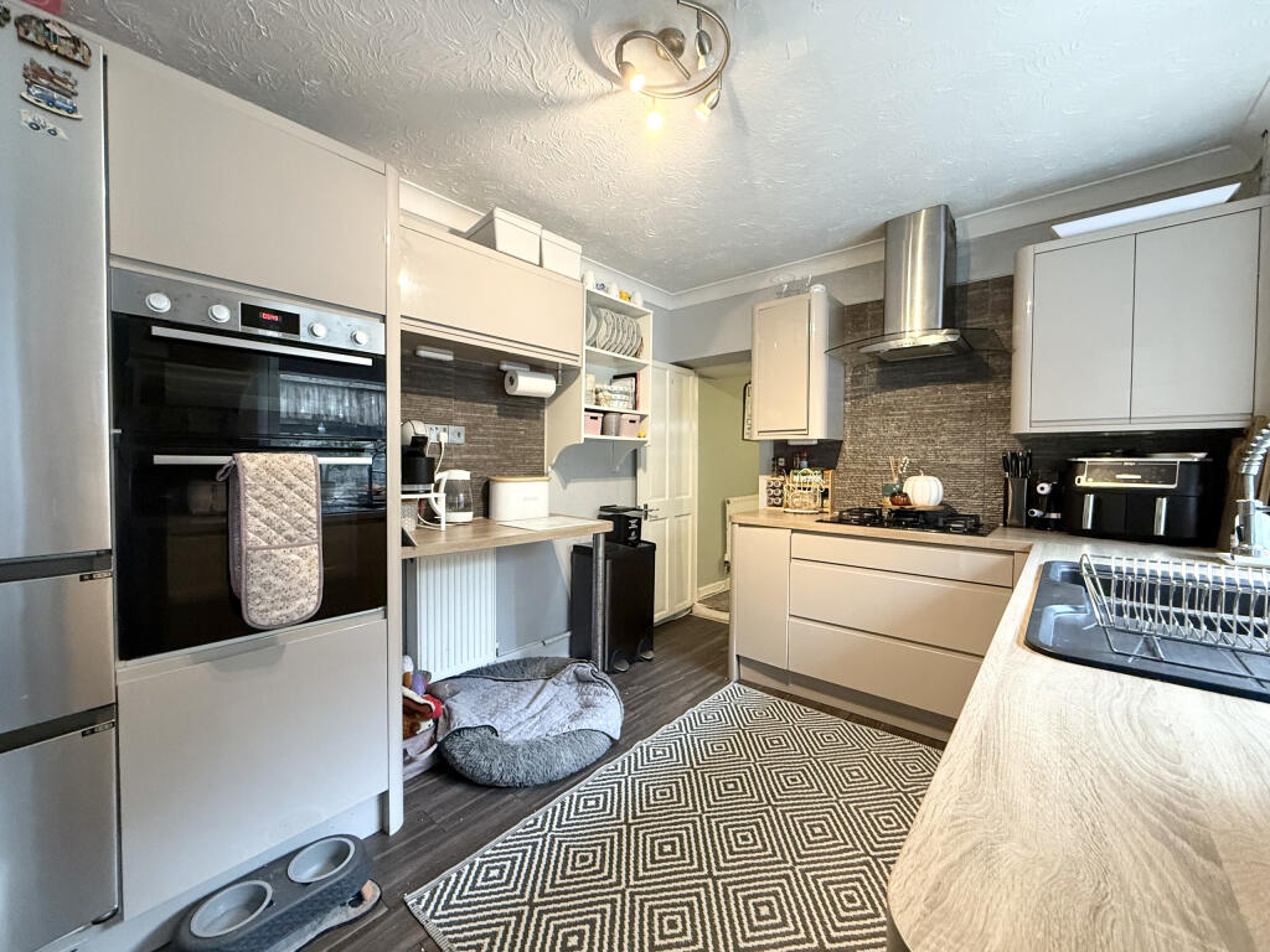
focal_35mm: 14
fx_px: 514
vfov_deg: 85.7
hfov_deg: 102.1
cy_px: 476
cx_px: 635
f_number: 2.2
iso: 400
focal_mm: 2.22
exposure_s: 1/50
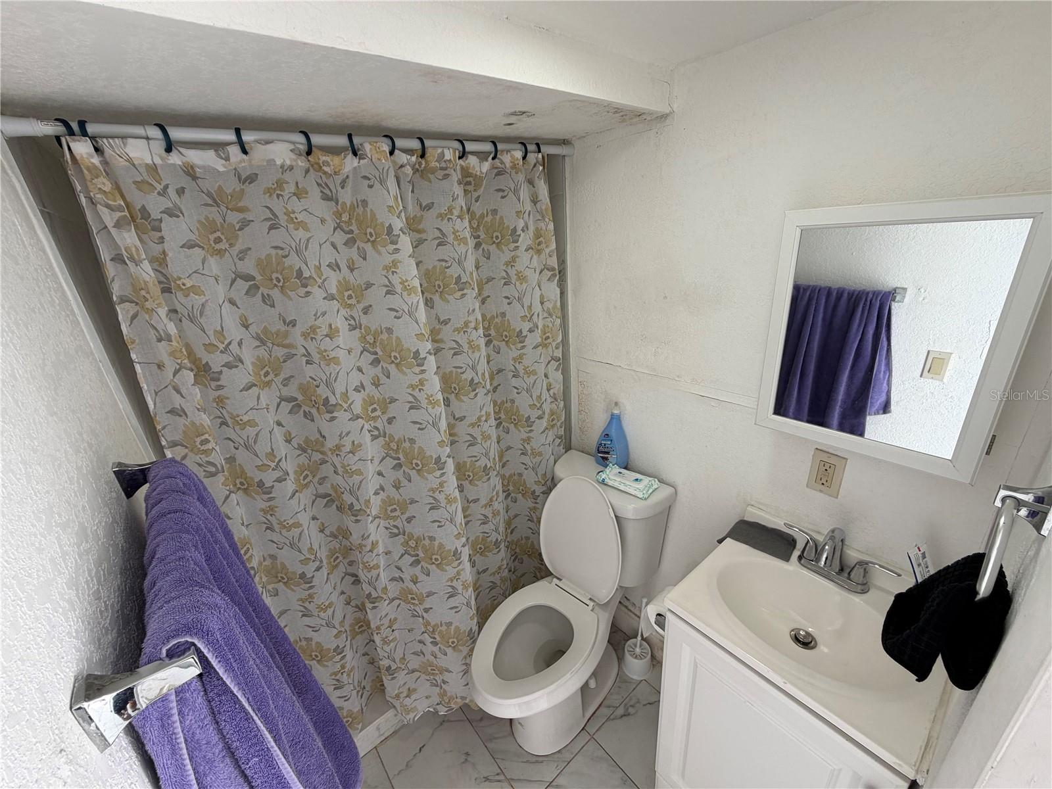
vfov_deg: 85.7
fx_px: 425
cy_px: 394
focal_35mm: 14
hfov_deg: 102.1
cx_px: 526
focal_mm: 2.22
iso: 50
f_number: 2.2
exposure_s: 1/121
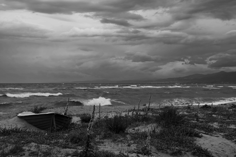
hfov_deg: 43.6
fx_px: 295
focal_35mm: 45
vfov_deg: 29.9
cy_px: 78
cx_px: 118
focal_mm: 30
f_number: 8
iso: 100
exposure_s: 1/200
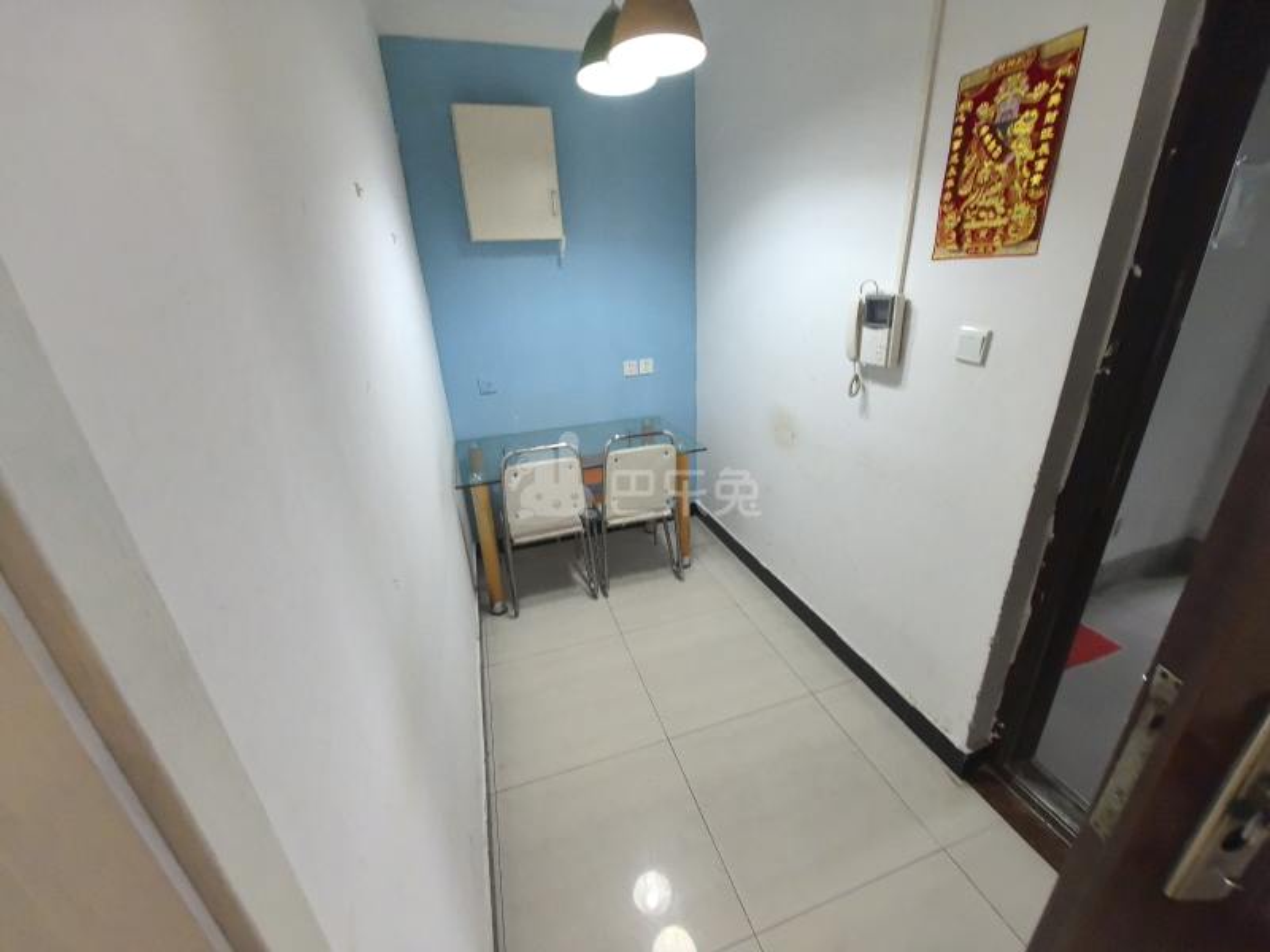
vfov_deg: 89.9
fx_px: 477
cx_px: 635
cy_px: 476
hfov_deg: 106.2
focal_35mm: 13
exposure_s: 1/33.3
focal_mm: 1.95
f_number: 2.2
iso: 640
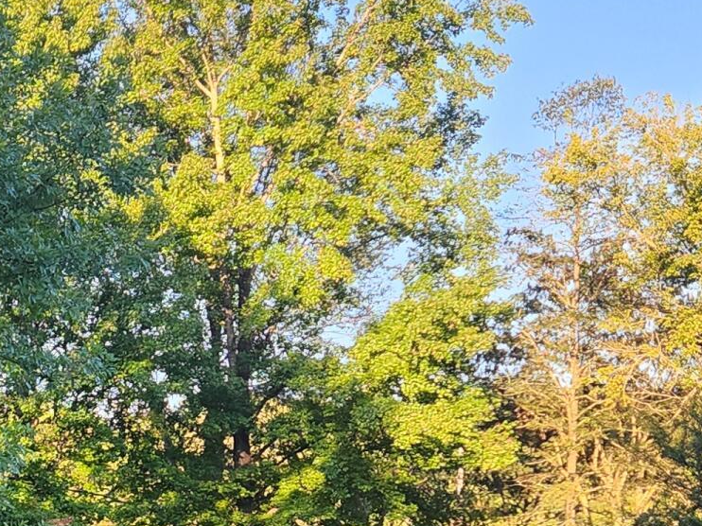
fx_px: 1885
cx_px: -193
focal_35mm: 93
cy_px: 769
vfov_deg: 14.8
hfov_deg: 19.5
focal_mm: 5.4
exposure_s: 1/180
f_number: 1.8
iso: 20
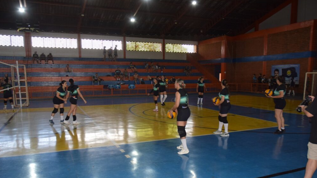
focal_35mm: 29
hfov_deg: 66.1
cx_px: 160
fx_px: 244
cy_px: 107
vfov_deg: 40.0
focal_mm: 18
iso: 800
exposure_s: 1/100
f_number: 5
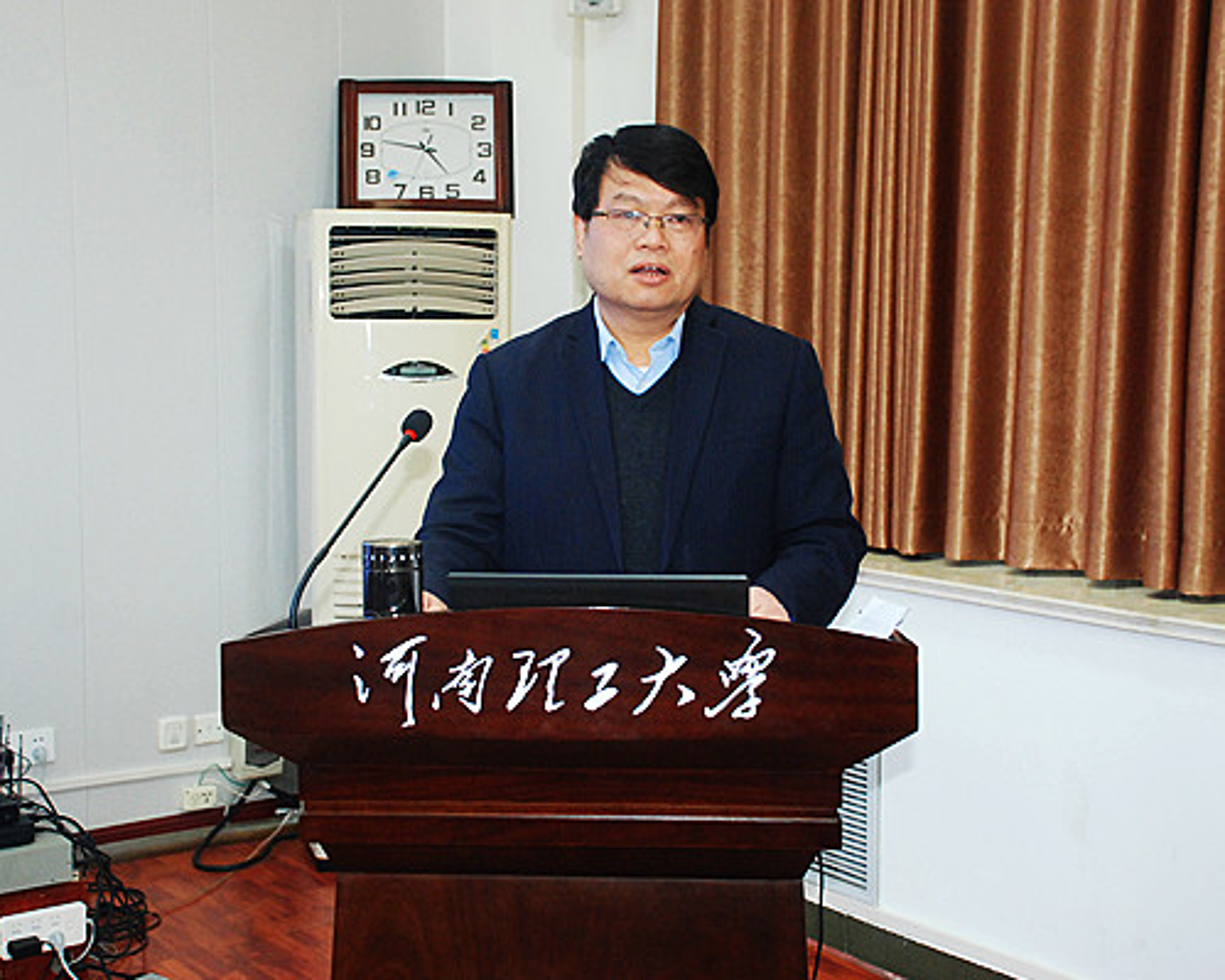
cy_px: 490
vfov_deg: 28.8
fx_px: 1905
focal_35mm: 53
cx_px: 557
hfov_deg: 35.6
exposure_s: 1/60
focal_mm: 31
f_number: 4.5
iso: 1000
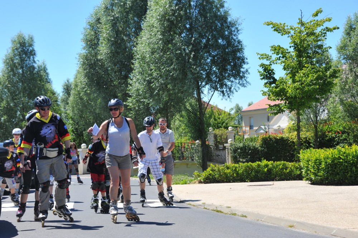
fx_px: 845
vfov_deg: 16.0
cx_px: 179
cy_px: 119
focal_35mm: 85
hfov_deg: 23.9
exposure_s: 1/400
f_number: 10
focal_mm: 85
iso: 400
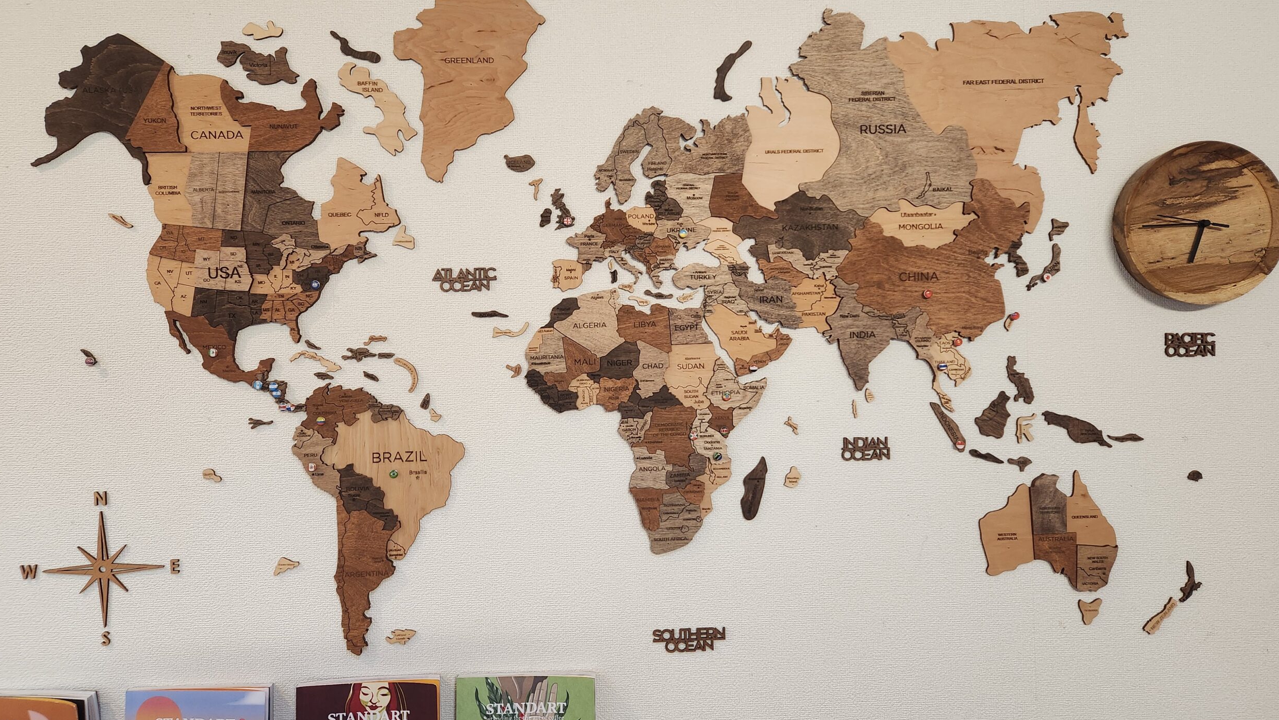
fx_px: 882
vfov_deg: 44.3
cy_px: 304
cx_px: 649
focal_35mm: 26
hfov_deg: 71.9
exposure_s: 1/100
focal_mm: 5.4
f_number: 1.8
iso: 250
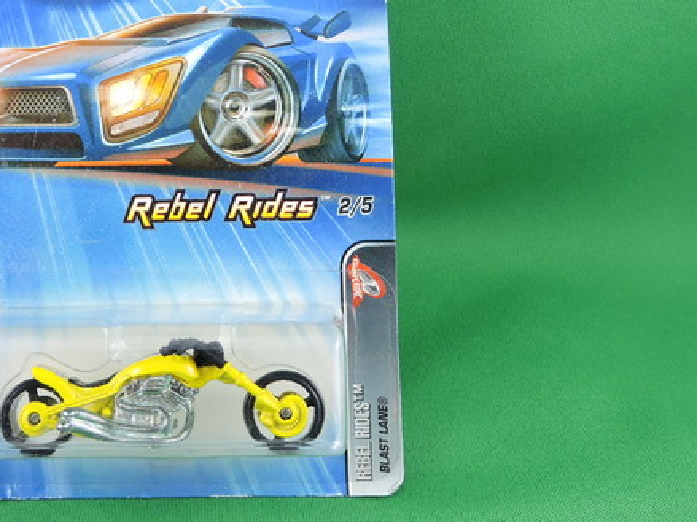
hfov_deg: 35.6
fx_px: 1067
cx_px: 203
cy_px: 158
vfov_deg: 27.3
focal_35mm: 53
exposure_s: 1/30
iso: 125
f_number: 3.5
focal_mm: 5.4
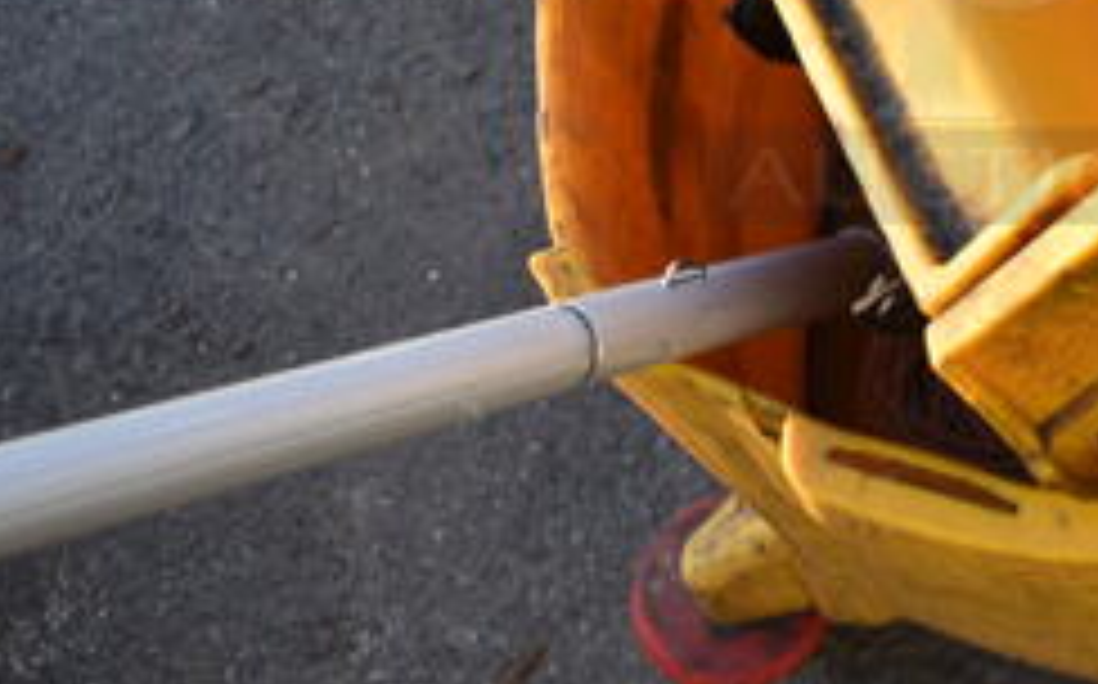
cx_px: 1202
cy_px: -14
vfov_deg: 13.9
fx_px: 2750
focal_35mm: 92
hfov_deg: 21.4
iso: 100
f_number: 4.5
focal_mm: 24
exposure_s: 1/125
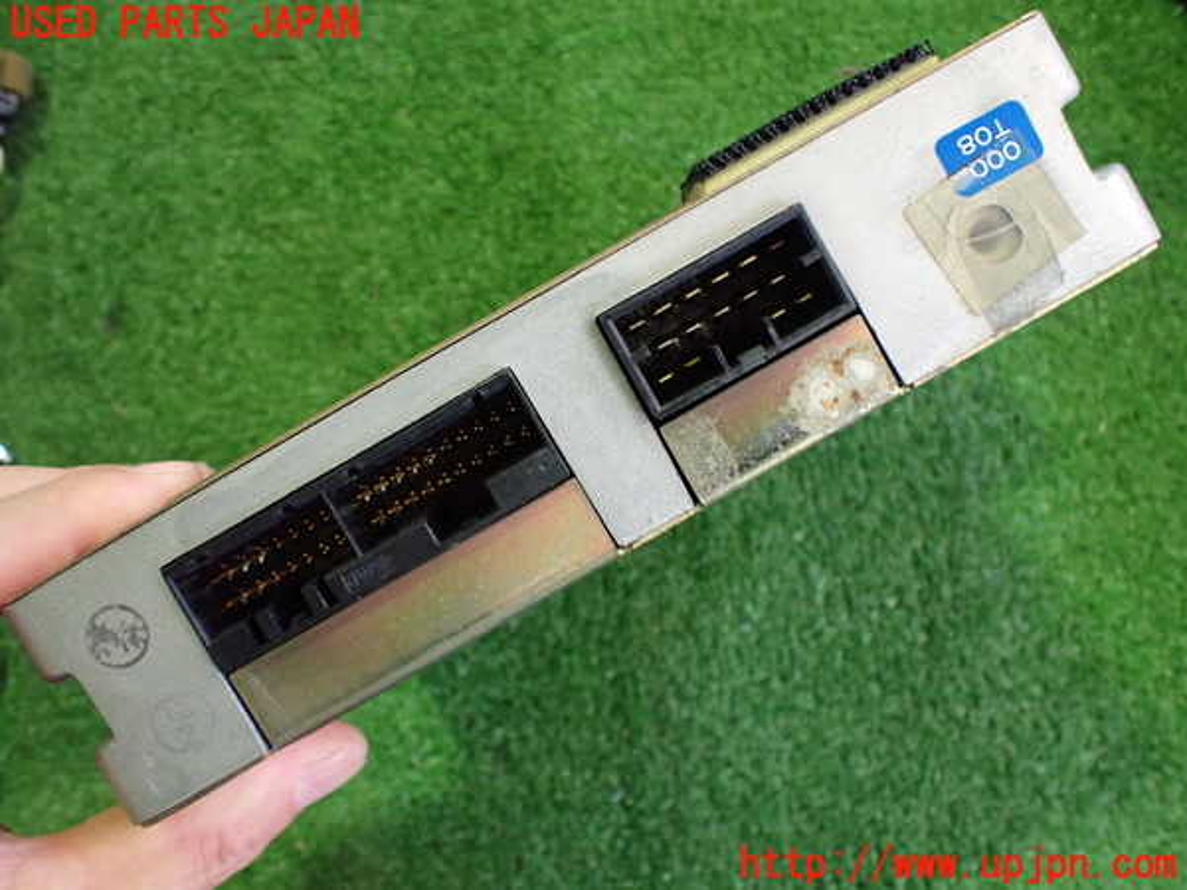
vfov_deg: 46.8
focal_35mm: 30
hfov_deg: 60.0
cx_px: 594
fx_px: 1029
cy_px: 445
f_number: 2.3
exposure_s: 1/80
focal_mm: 5.4
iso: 800
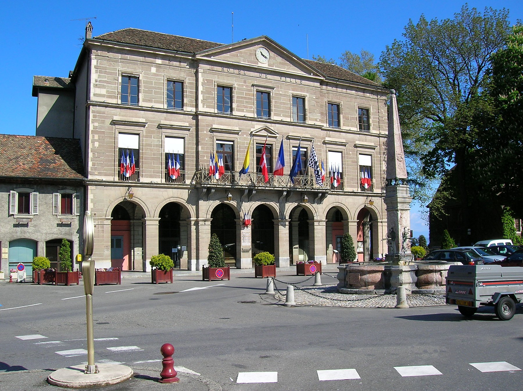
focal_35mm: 34
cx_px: 262
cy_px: 196
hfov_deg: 54.0
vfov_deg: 41.7
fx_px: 513
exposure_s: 1/402
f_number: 4.9
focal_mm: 5.7
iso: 50
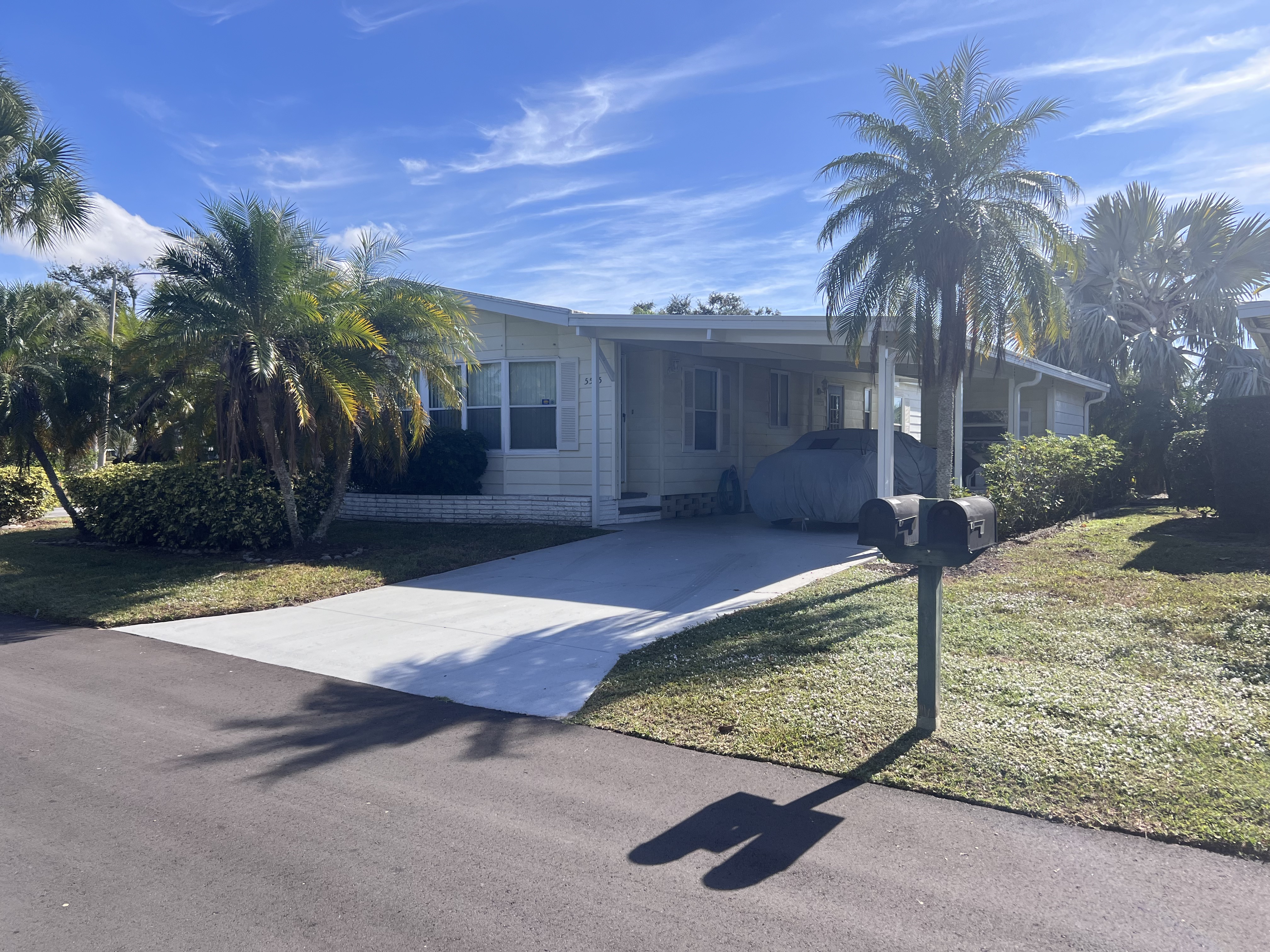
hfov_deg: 67.3
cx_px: 635
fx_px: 954
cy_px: 476
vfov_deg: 53.1
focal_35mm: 26
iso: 50
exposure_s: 1/2841
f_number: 1.5
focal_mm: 5.7
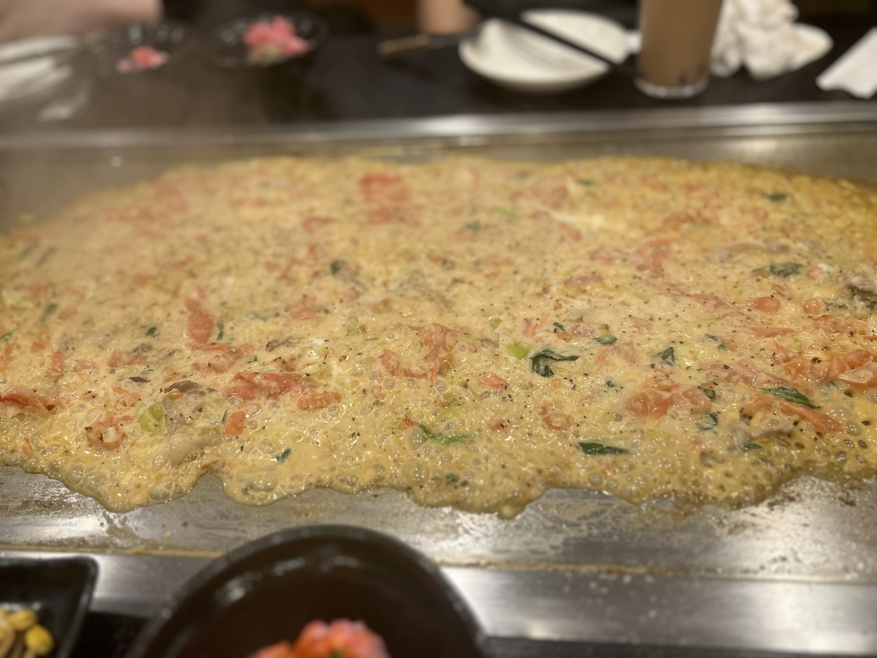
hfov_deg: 67.3
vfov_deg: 53.1
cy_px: 329
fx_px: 659
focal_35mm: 26
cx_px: 438
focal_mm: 5.7
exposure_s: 1/100
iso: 100
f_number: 1.5
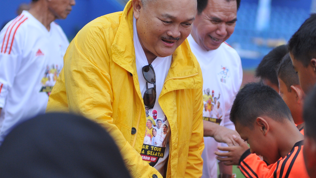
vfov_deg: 6.7
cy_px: 80
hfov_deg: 11.9
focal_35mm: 181
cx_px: 204
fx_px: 1517
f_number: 2.8
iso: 640
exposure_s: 1/640
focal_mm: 80
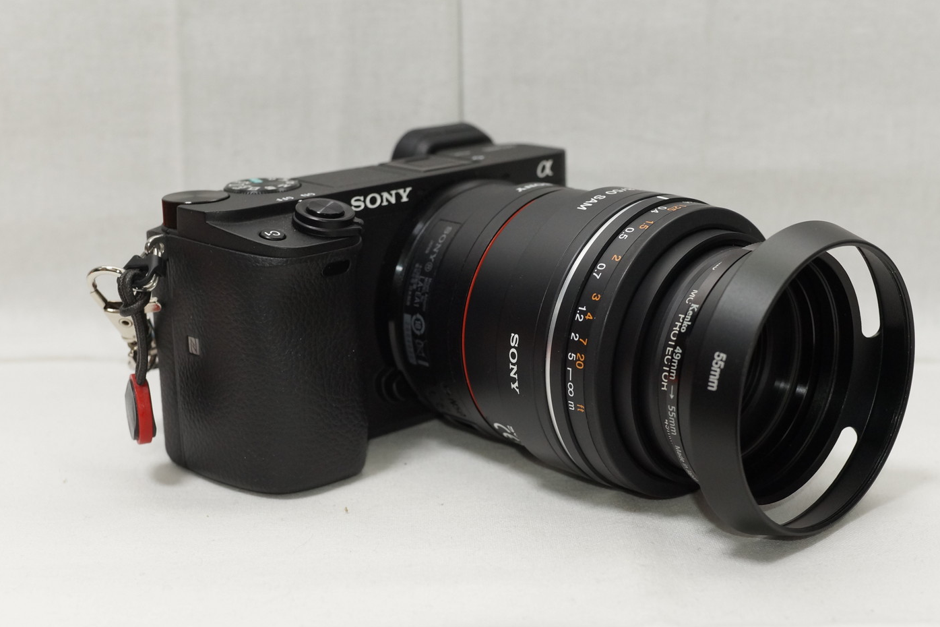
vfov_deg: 24.6
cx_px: 489
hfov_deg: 36.2
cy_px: 335
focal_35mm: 55
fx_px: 1436
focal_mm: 32
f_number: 5.6
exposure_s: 1/60
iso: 800
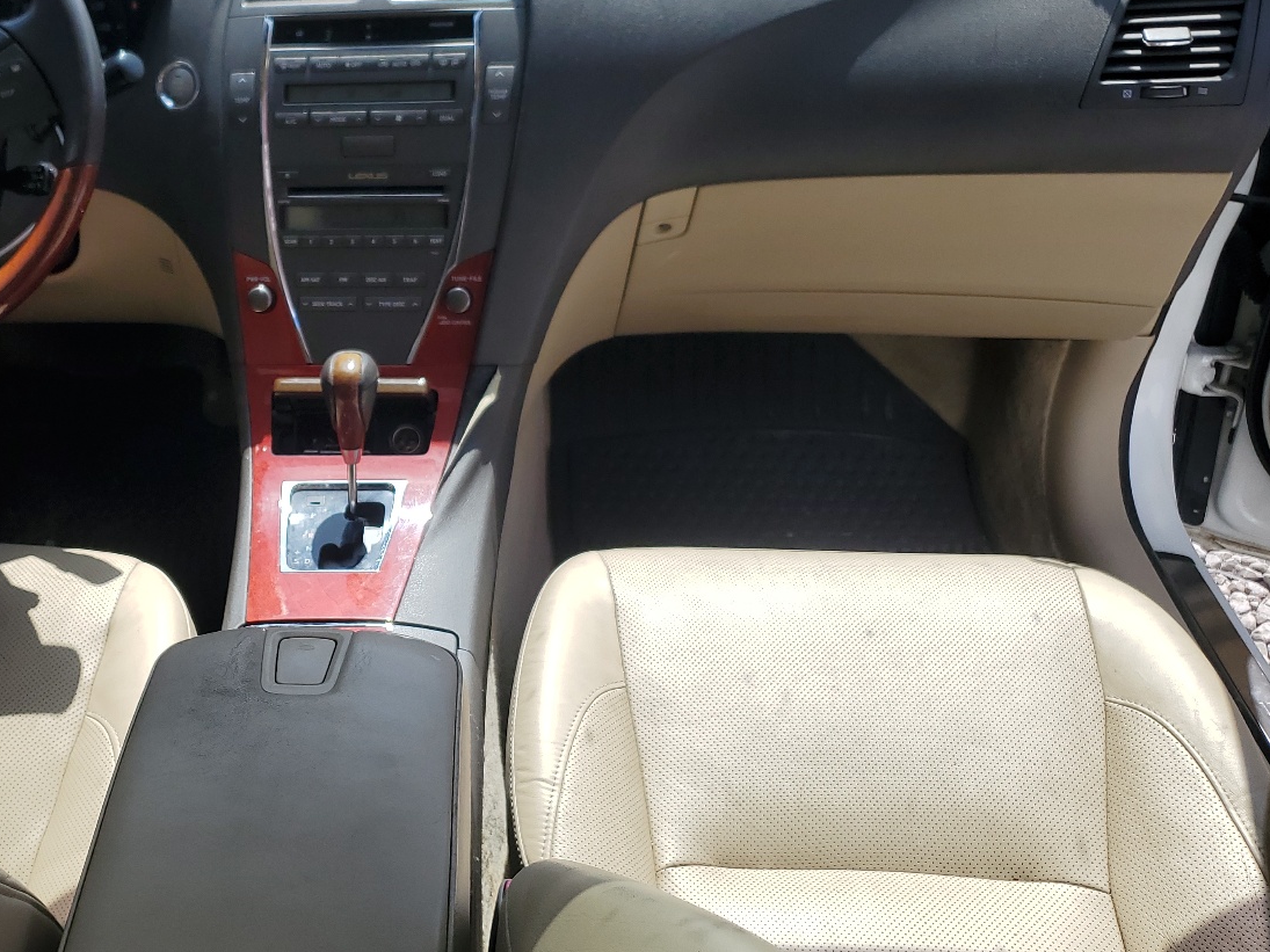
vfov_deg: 37.7
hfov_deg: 47.5
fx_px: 1394
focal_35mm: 38
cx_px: 347
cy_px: 472
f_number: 1.5
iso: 50
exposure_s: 1/2000
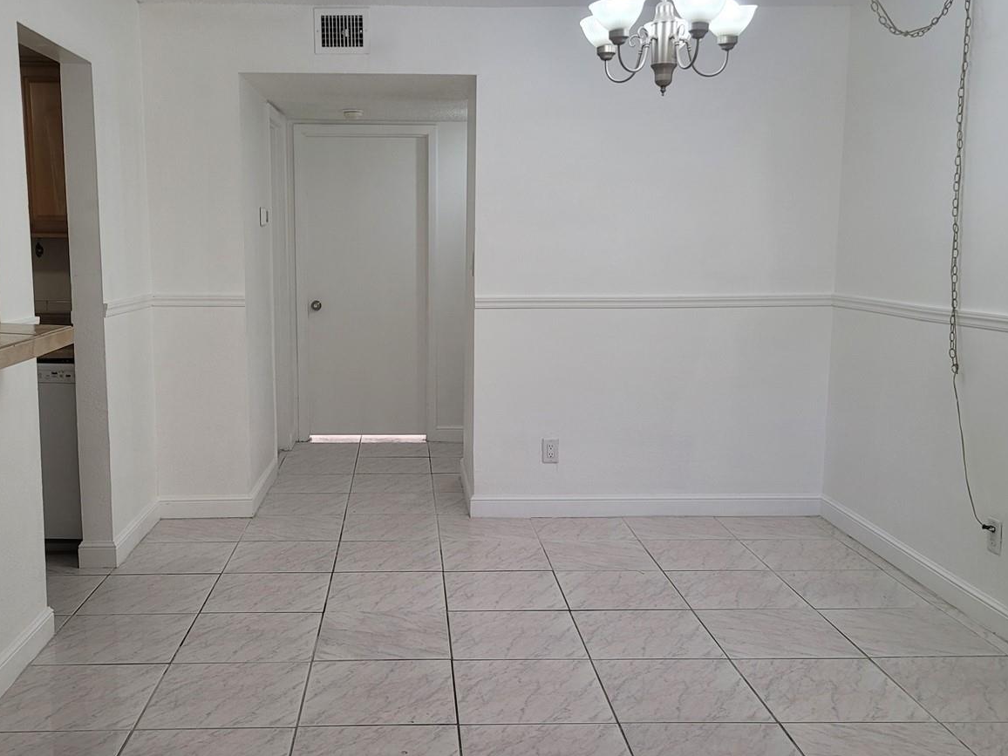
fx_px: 1048
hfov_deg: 51.2
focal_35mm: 36
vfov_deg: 39.7
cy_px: 388
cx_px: 440
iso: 100
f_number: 1.8
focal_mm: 5.4
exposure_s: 1/120
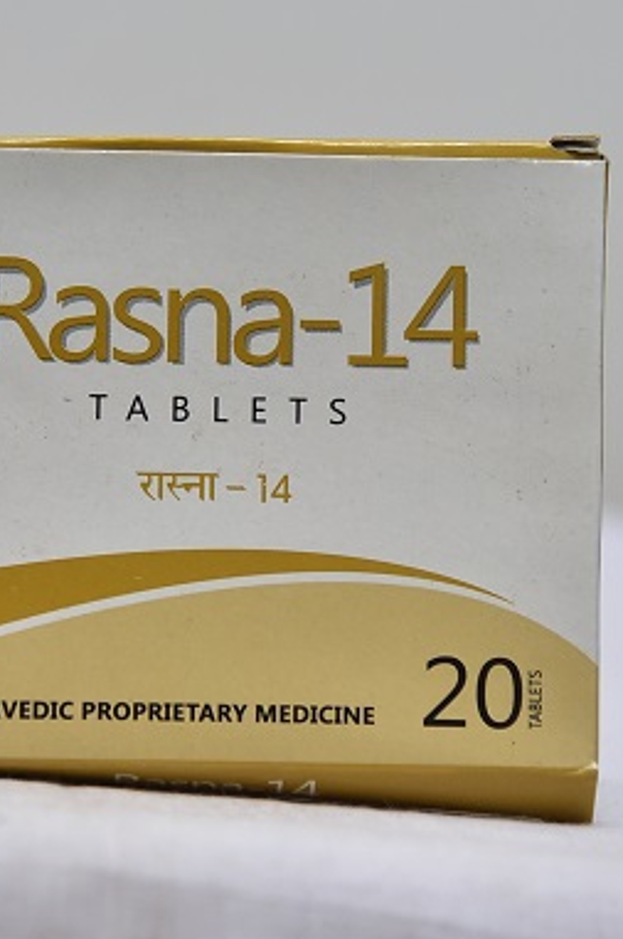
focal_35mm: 145
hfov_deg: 9.4
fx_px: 3774
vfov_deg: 14.2
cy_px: 402
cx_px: 222
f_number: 4.5
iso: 1600
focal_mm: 105
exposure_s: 1/125
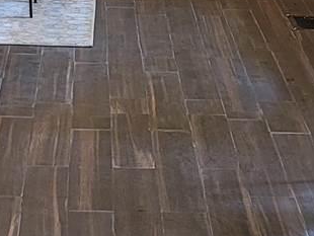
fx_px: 1498
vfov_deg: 8.9
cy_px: 261
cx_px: 109
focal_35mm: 165
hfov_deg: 12.0
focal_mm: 7
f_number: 1.8
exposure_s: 1/39
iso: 250
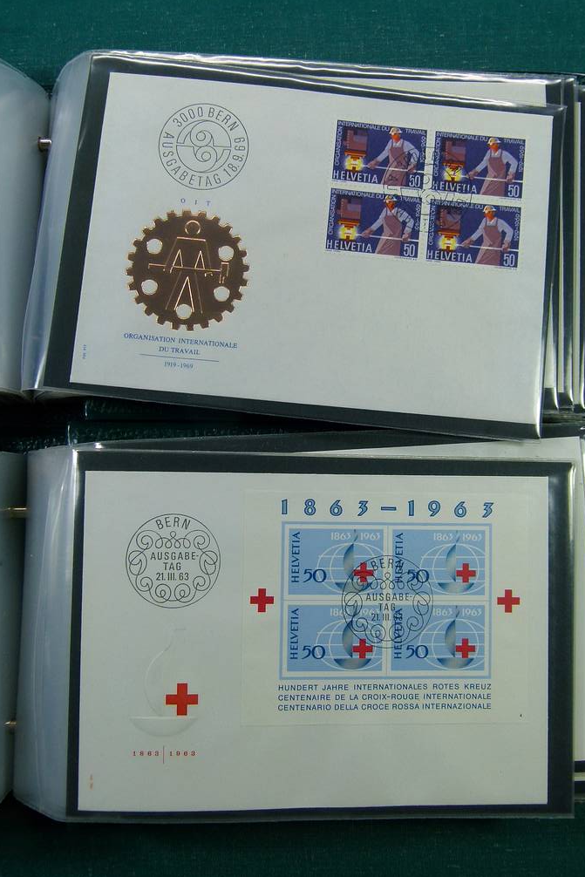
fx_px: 877
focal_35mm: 36
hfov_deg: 36.9
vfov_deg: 53.1
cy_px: 442
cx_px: 316
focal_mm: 6.1
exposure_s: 1/125
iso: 100
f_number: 3.6
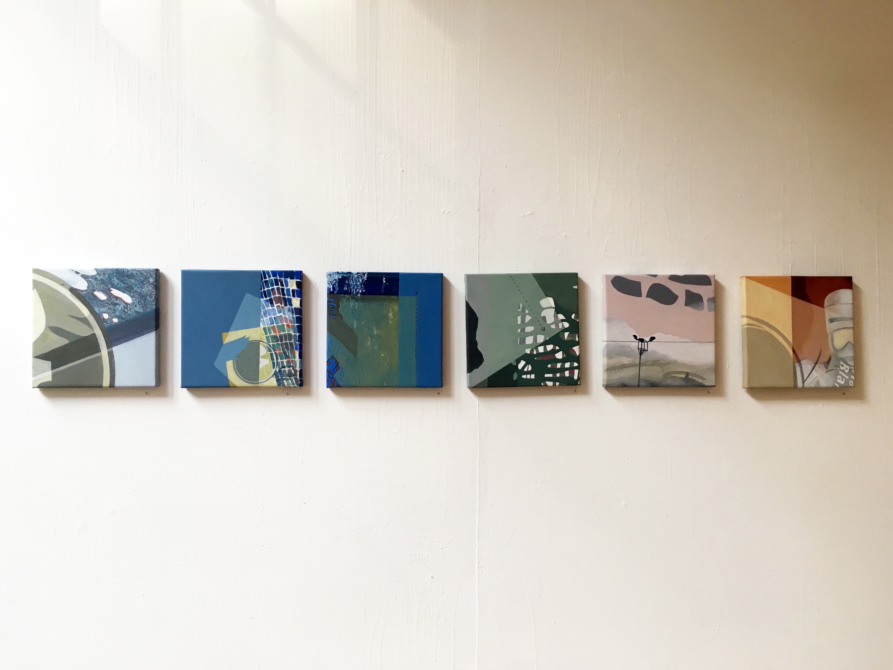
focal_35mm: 29
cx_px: 446
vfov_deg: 48.2
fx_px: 748
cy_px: 335
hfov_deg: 61.7
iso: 25
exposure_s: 1/40
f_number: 2.2
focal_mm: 4.15
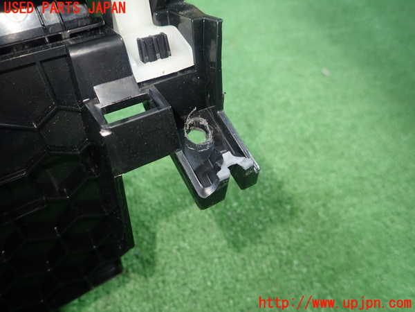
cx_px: 208
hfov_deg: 69.4
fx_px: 300
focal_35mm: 25
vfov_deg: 54.9
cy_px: 156
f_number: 2
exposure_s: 1/30
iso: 200
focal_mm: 4.5
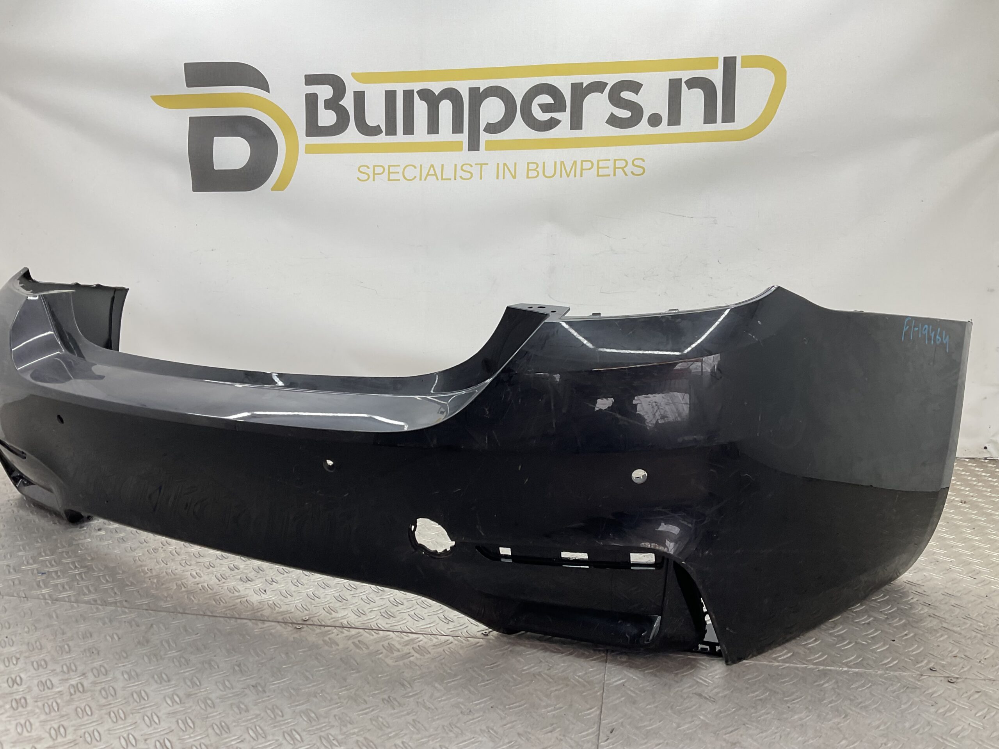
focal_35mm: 29
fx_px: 837
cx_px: 500
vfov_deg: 48.2
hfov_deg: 61.7
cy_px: 374
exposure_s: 1/120
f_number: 1.8
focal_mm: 3
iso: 25
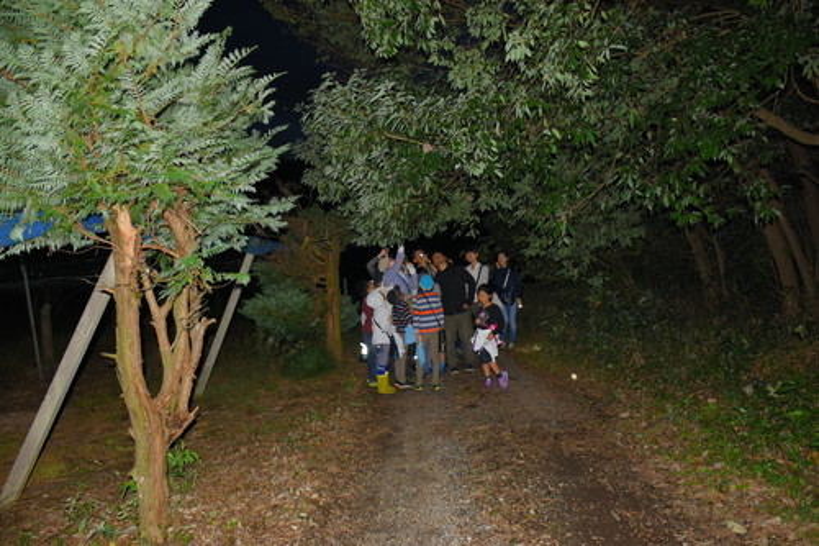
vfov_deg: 47.9
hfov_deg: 67.4
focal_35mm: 27
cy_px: 273
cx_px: 410
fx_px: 614
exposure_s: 1/60
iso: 640
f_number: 3.5
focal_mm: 18
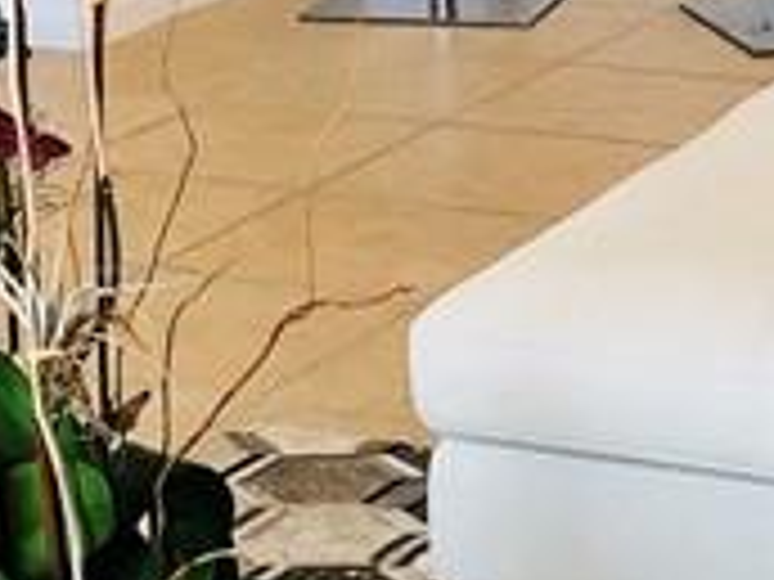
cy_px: -328
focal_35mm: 167
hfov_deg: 11.8
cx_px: 356
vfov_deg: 8.7
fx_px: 3734
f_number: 1.8
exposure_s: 1/30
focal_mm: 4
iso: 32
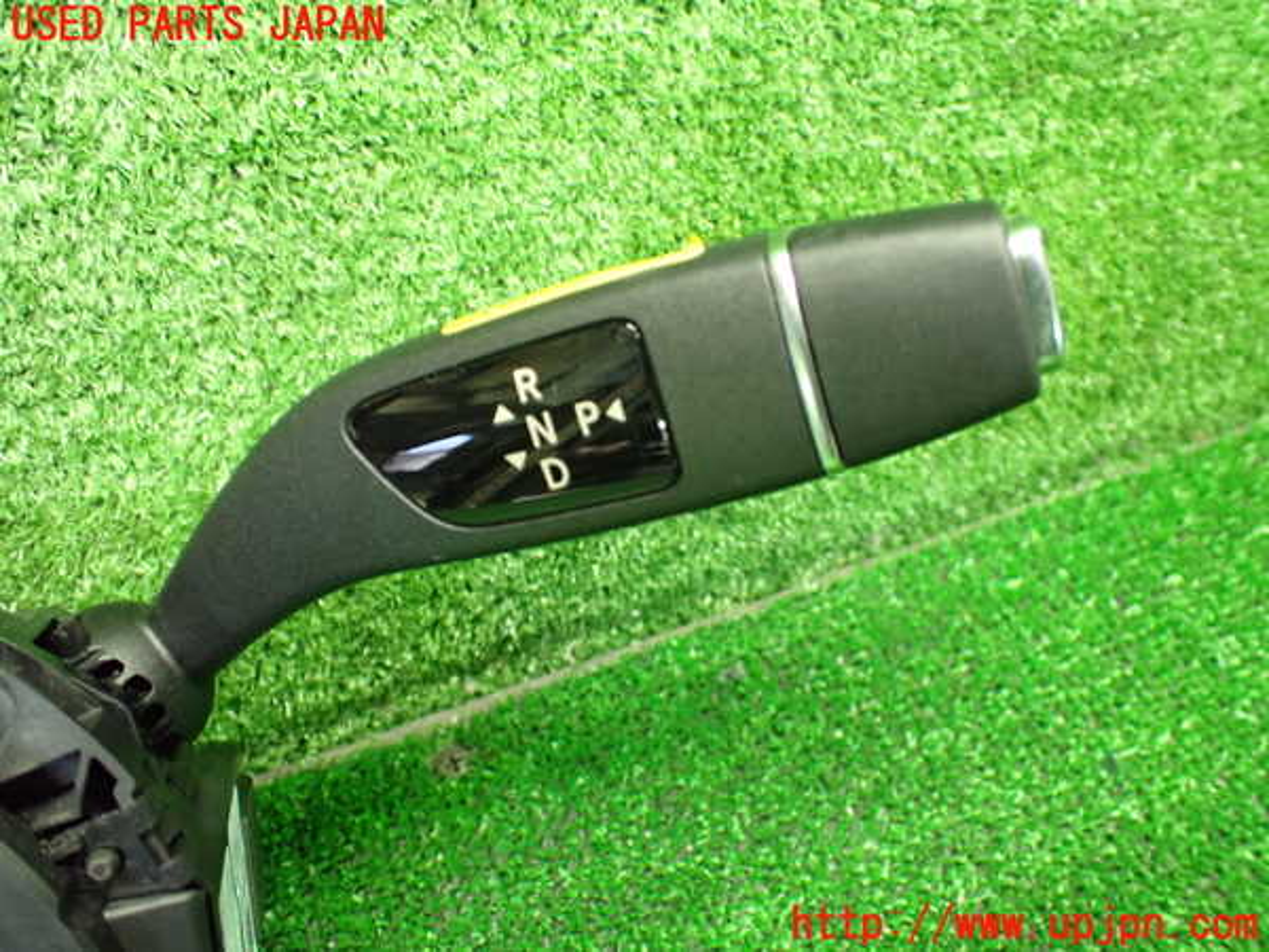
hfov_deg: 60.0
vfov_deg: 46.8
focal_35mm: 30
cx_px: 634
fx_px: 1100
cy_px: 476
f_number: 2.3
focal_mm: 5.4
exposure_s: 1/50
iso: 800
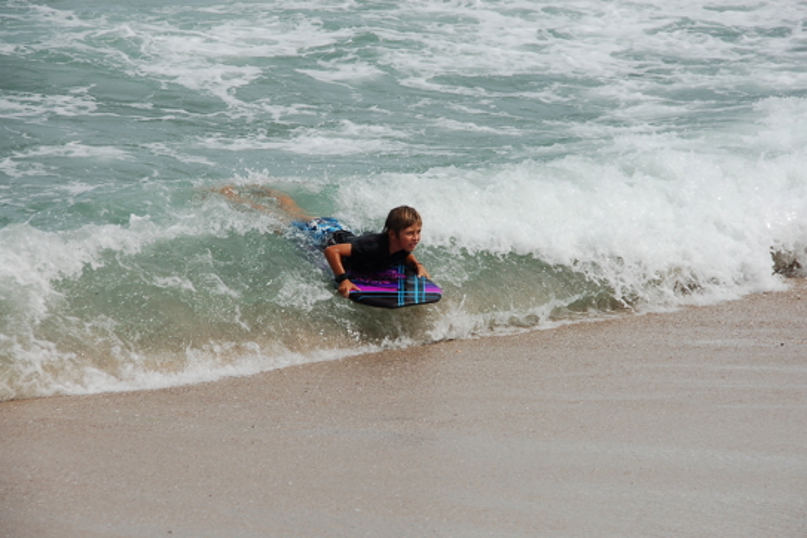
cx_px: 406
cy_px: 268
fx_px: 3945
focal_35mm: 176
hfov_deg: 11.7
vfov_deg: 7.8
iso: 200
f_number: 7.1
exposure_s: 1/800
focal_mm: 116
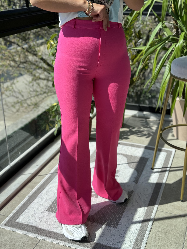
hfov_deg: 30.3
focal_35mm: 48
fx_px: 346
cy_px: 124
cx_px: 94
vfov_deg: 39.7
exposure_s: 1/639
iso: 64
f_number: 1.78
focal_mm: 6.86
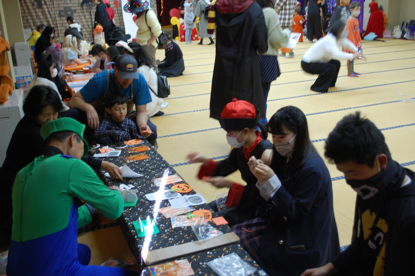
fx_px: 449
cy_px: 138
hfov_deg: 49.6
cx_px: 208
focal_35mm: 39
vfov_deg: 34.1
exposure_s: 1/15
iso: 800
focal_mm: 26
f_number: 4.5
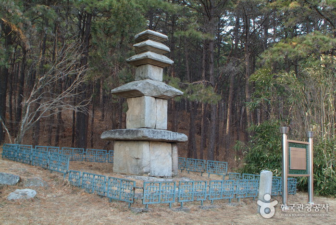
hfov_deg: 46.3
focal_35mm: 42
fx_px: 392
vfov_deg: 32.0
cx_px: 168
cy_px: 112
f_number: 4
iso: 200
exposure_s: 1/60
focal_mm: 28
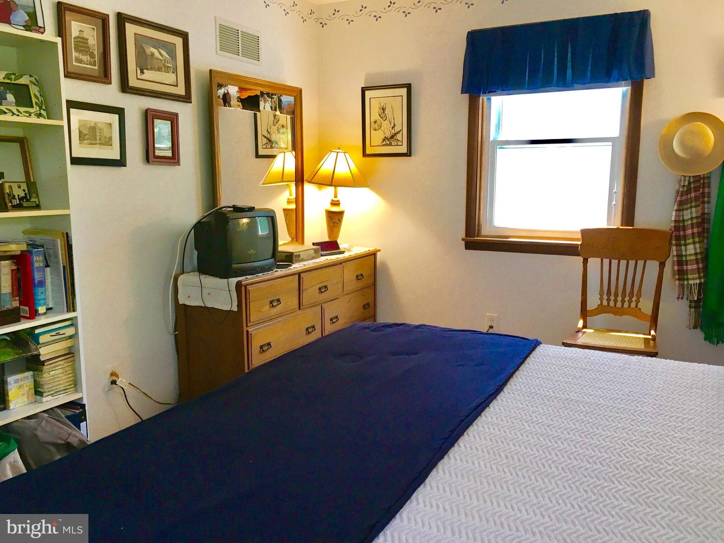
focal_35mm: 29
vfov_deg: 48.2
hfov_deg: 61.7
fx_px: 607
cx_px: 362
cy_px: 272
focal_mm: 4.15
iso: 64
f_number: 2.2
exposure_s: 1/30
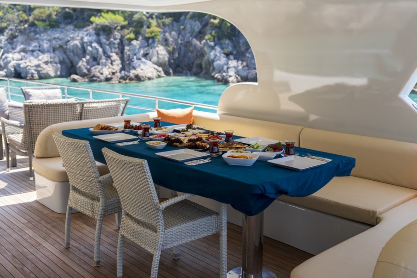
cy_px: 139
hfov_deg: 48.5
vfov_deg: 33.4
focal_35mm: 40
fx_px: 463
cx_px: 208
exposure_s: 1/160
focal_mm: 40
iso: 100
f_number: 4
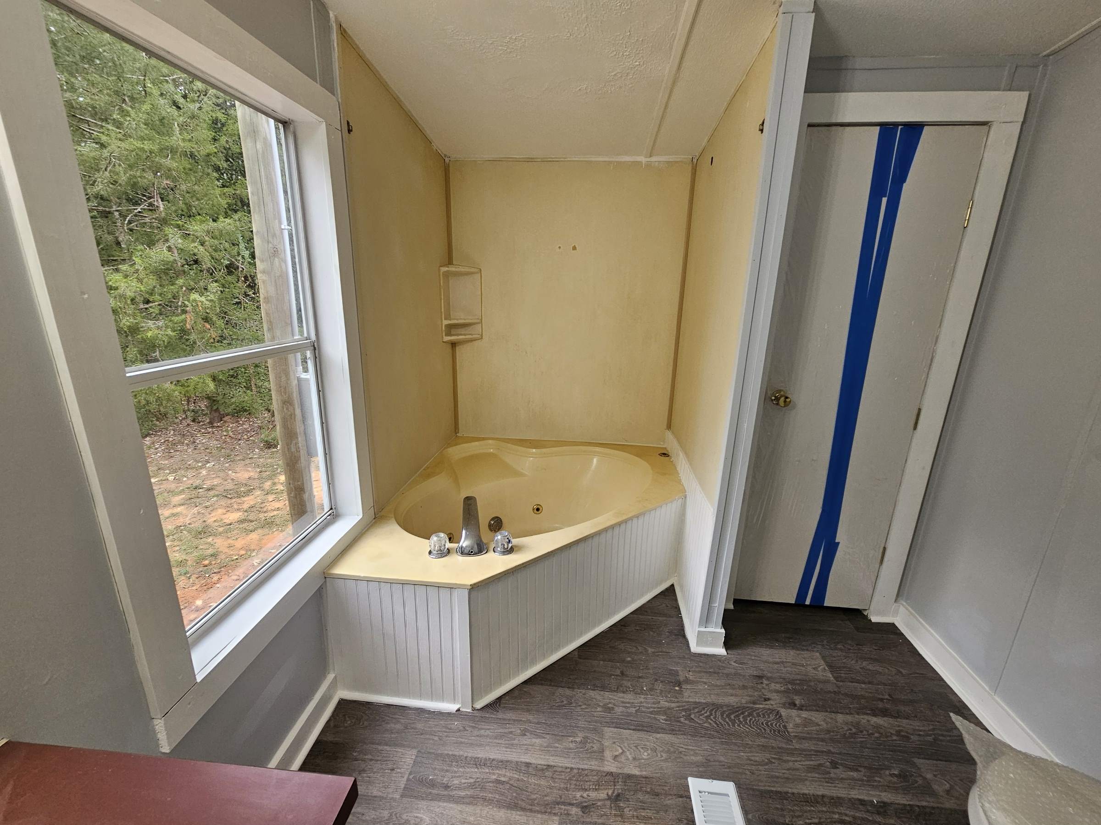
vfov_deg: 89.9
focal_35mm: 13
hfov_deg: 106.2
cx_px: 550
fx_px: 413
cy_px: 412
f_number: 2.2
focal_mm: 2.2
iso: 160
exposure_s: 1/77.5
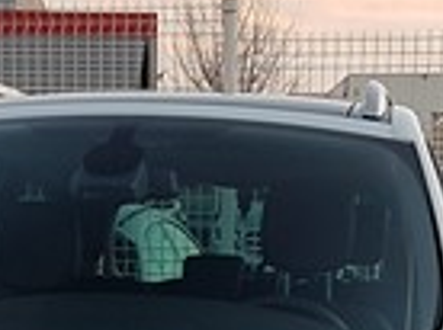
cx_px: 135
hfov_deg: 13.1
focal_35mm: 151
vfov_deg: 9.3
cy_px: 602
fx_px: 1929
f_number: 1.7
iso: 40
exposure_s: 1/50
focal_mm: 4.2
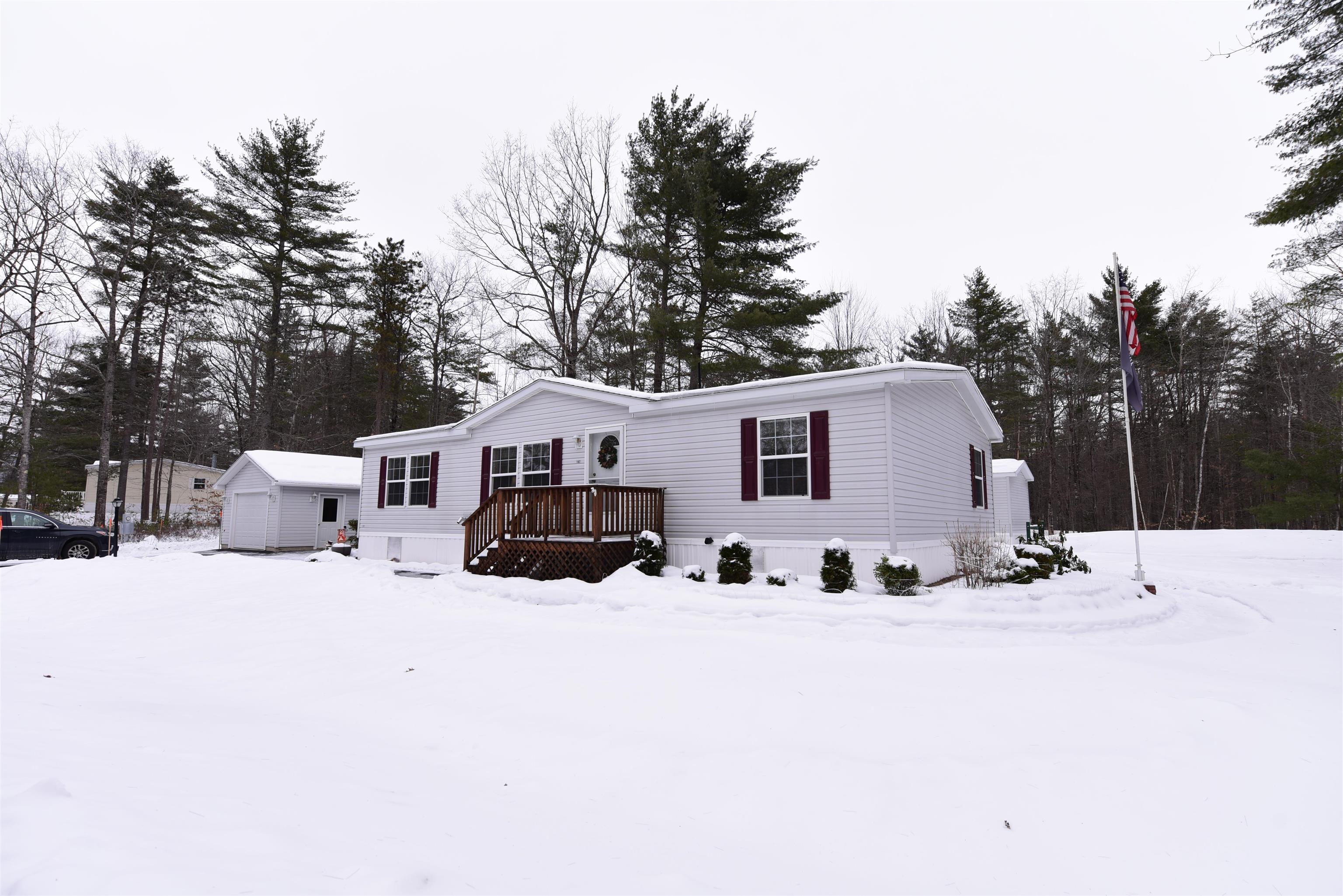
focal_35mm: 18
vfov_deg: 67.4
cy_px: 448
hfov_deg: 90.0
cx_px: 672
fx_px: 672
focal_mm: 18
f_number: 5.6
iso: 100
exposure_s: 1/200
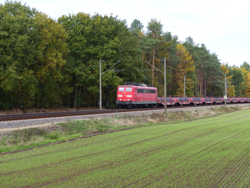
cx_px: 128
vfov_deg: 16.1
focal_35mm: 92
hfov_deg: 21.3
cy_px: 93
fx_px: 665
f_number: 2.8
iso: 160
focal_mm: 16
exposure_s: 1/500
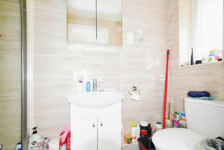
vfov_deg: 77.3
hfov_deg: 100.4
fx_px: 93
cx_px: 112
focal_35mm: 15
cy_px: 75
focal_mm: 15
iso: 500
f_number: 10
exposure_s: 1/40
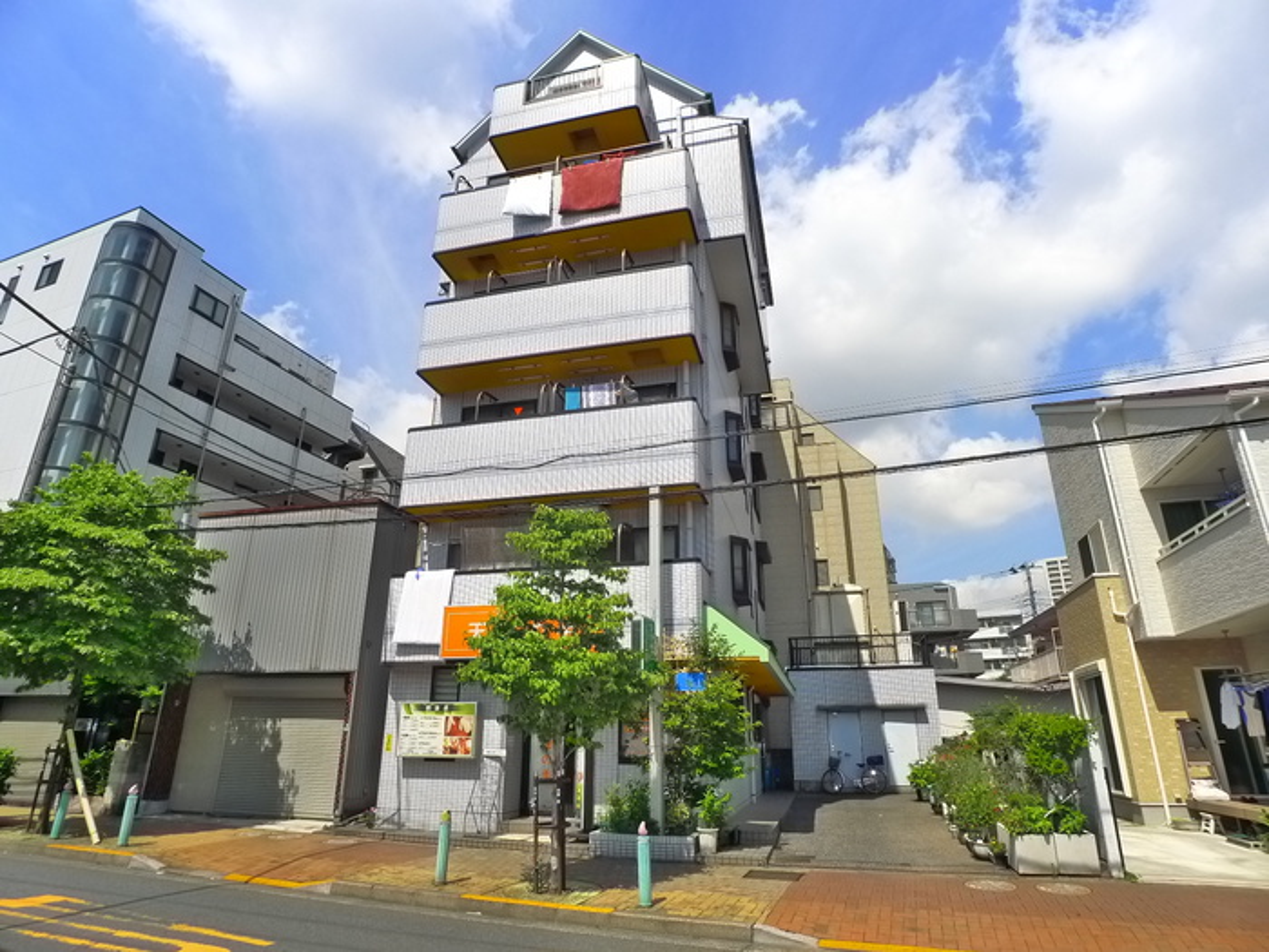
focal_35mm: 24
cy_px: 476
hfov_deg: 71.6
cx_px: 634
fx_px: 880
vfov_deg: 56.8
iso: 400
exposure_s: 1/800
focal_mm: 5.1
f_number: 4
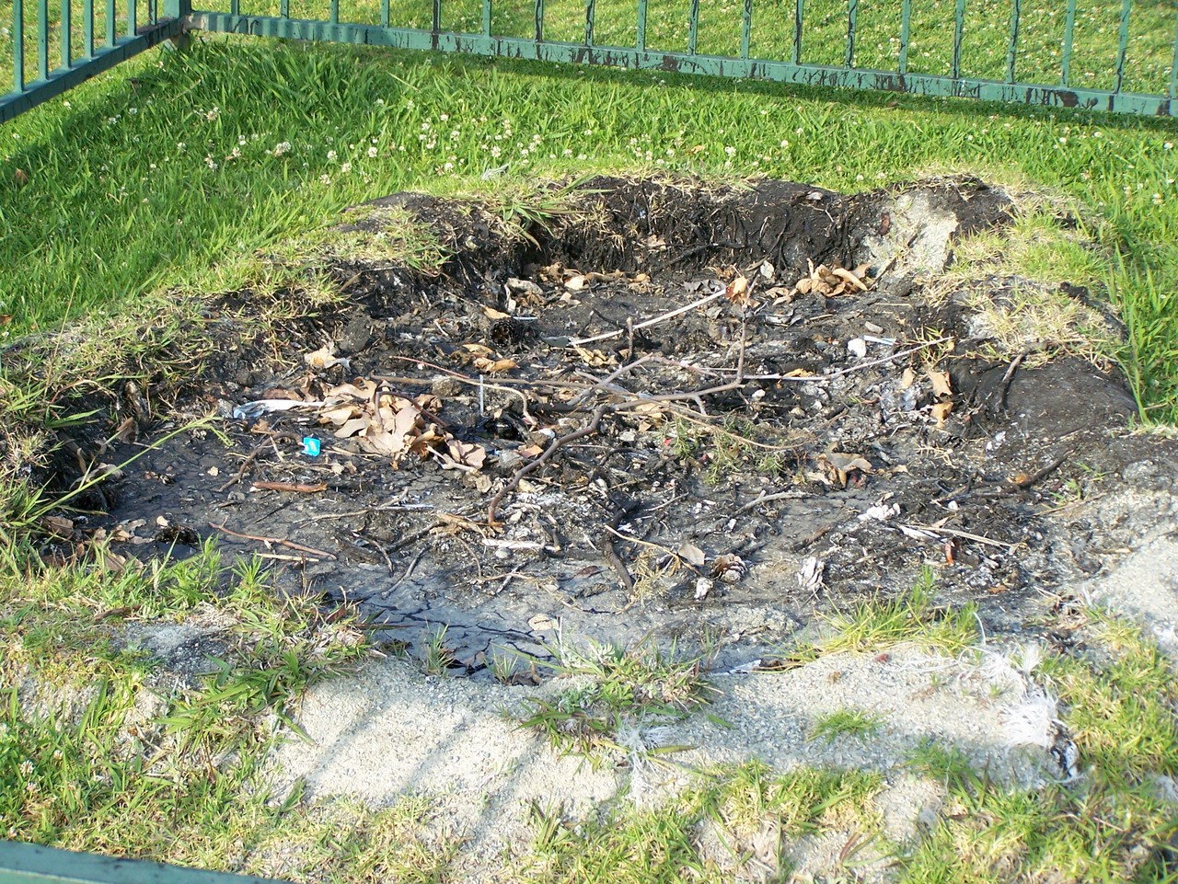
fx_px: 2792
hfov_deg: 23.8
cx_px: 589
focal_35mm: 82
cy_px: 442
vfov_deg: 18.0
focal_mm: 13.7
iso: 80
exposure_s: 1/320
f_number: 3.2
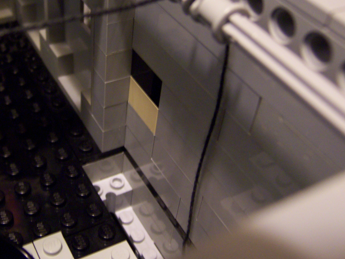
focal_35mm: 48
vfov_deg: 30.2
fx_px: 478
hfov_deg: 39.2
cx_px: 113
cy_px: 100
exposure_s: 1/8
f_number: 2.8
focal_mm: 5.5
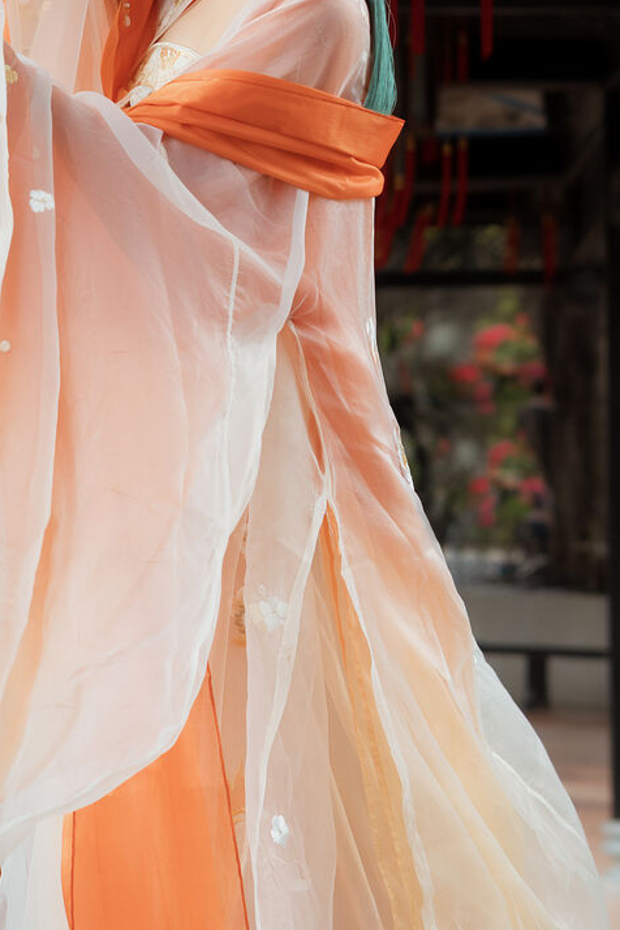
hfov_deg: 10.9
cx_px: 294
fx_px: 3255
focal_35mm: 126
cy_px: 186
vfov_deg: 16.1
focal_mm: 50
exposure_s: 1/125
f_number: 2.8
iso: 500
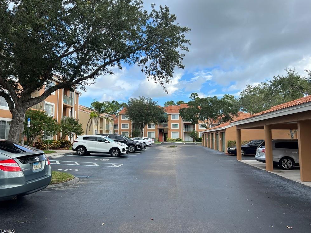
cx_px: 153
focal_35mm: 27
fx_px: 243
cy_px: 113
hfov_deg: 65.3
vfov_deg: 51.4
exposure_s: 1/2299
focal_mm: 5.7
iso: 50
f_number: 1.5
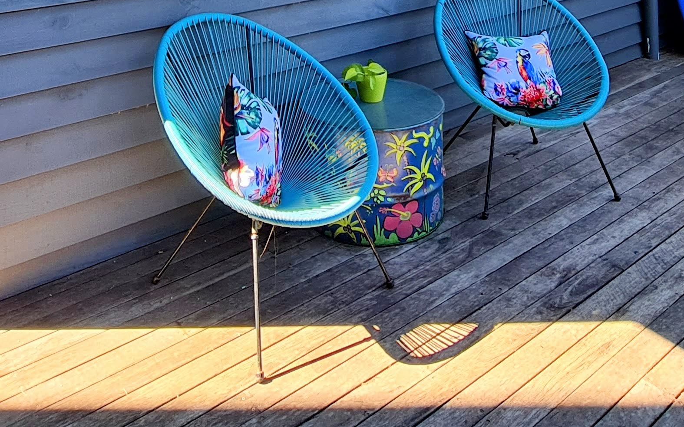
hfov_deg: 55.3
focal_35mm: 35
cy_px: -163
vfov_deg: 28.1
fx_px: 652
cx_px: 313
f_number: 2.2
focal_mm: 2.2
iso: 64
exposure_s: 1/174
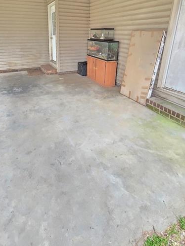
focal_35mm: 20
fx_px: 143
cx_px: 75
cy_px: 83
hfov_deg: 65.4
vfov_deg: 79.2
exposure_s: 1/60
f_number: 2.2
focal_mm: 2.2
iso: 200
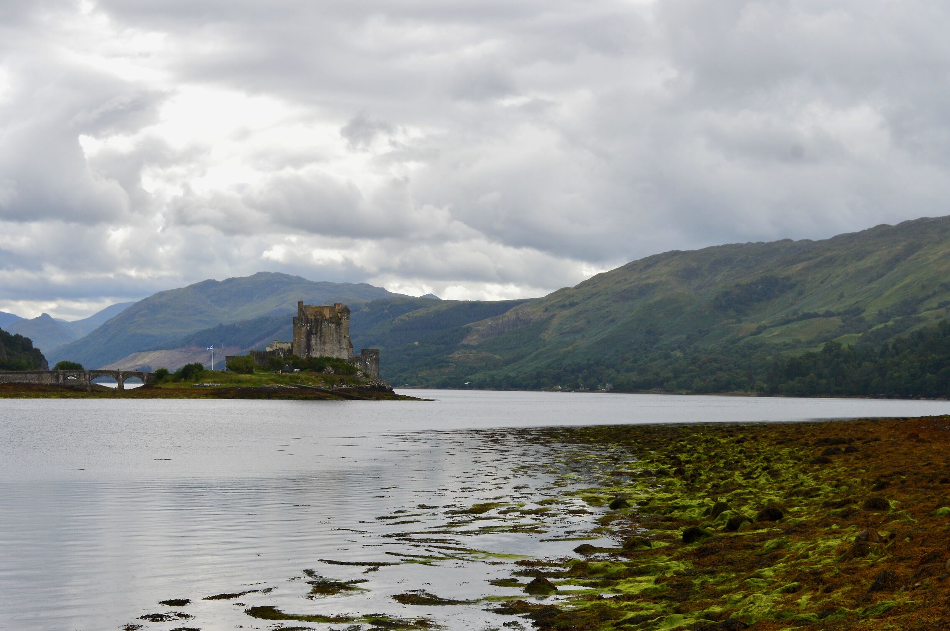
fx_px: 1424
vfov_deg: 25.0
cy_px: 329
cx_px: 476
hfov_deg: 36.9
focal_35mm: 54
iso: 400
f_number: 11
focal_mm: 34
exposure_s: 1/500
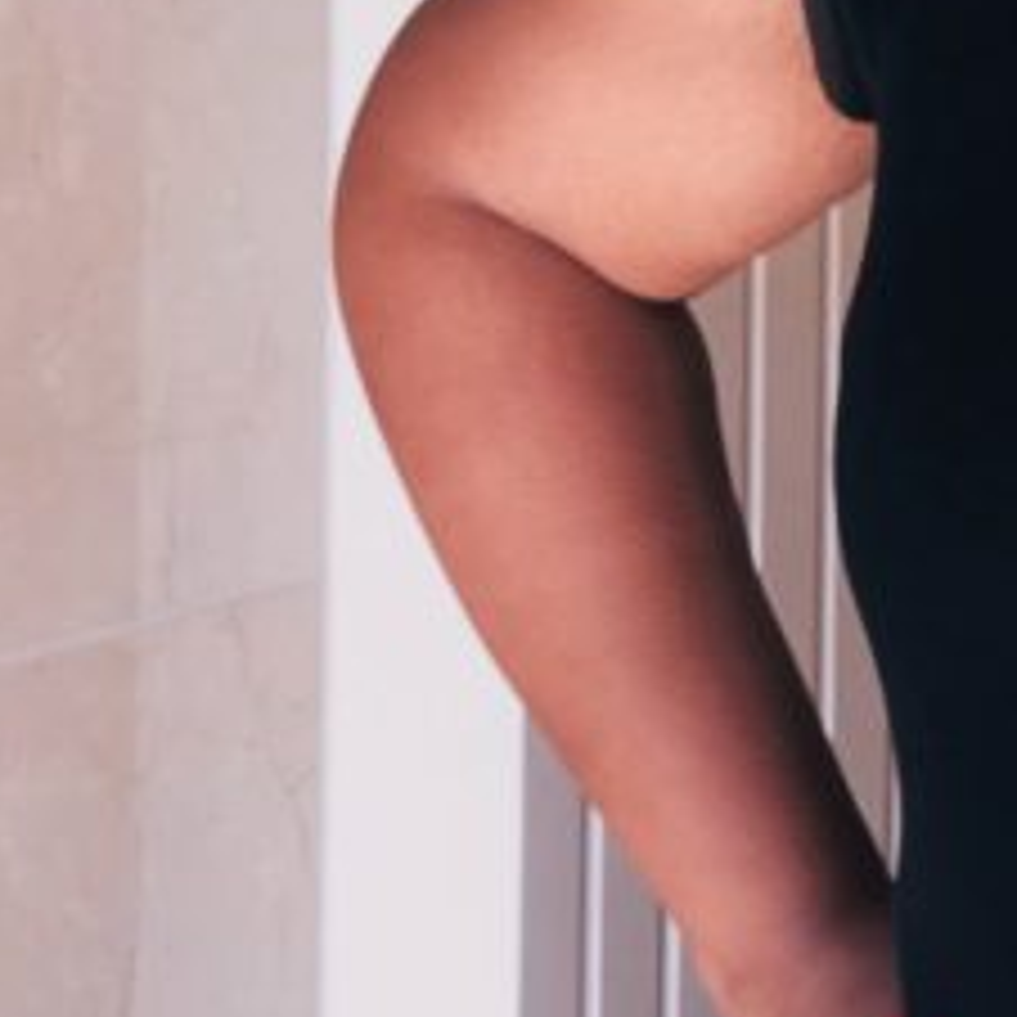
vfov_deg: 8.4
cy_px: -65
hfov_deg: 8.2
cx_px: 1539
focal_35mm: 208
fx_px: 6914
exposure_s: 1/60
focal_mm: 6
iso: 32
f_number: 2.4
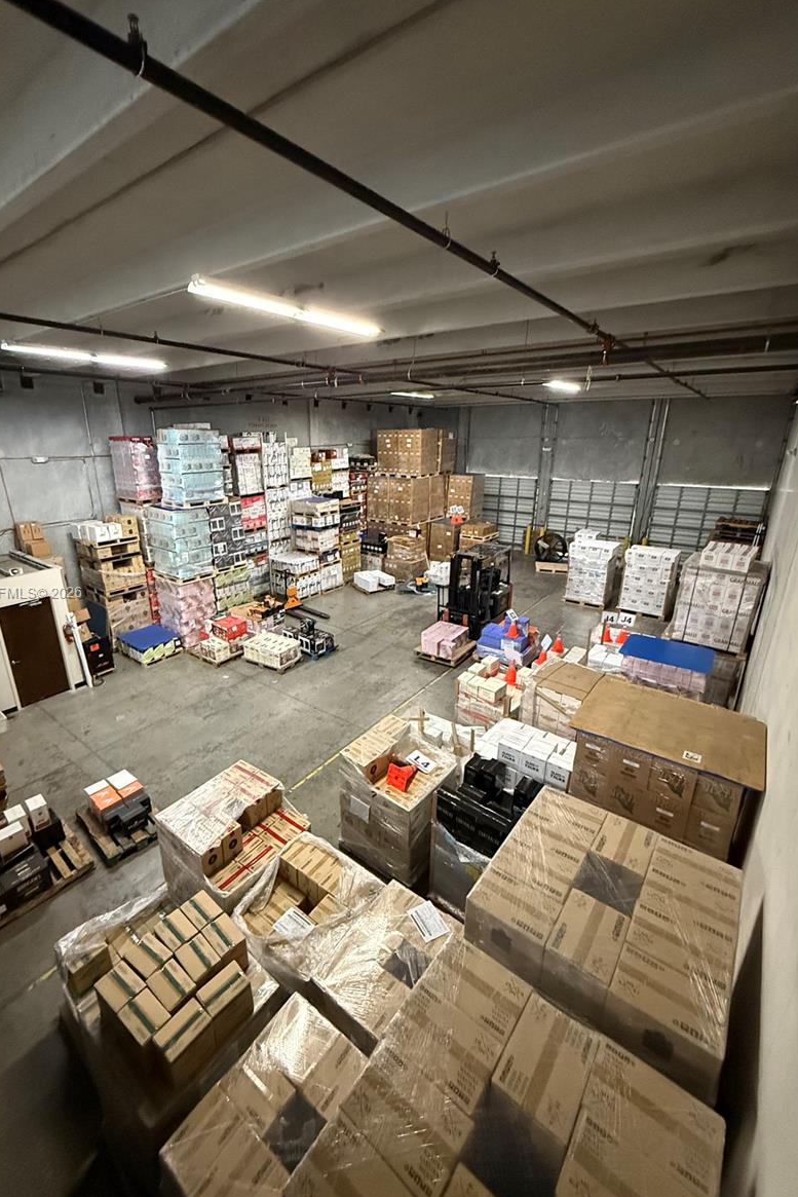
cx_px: 354
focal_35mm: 15
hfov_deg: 77.1
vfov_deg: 100.4
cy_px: 594
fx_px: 499
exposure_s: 1/60
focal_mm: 2.22
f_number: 2.2
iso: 1250
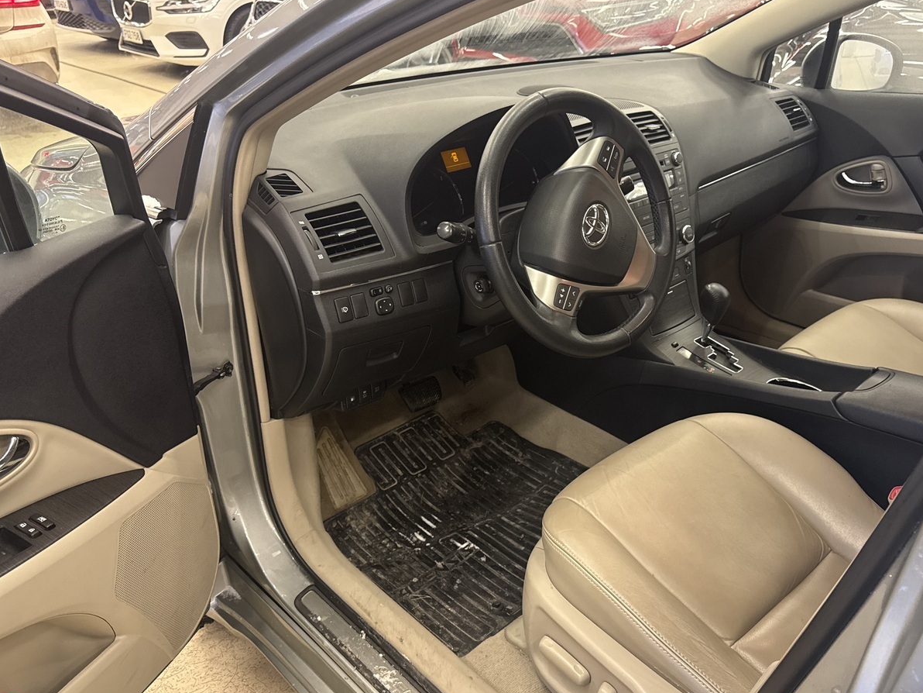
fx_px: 773
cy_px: 388
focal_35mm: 29
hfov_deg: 61.5
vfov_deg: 48.1
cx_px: 508
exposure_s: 1/50
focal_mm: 6.76
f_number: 1.78
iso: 320
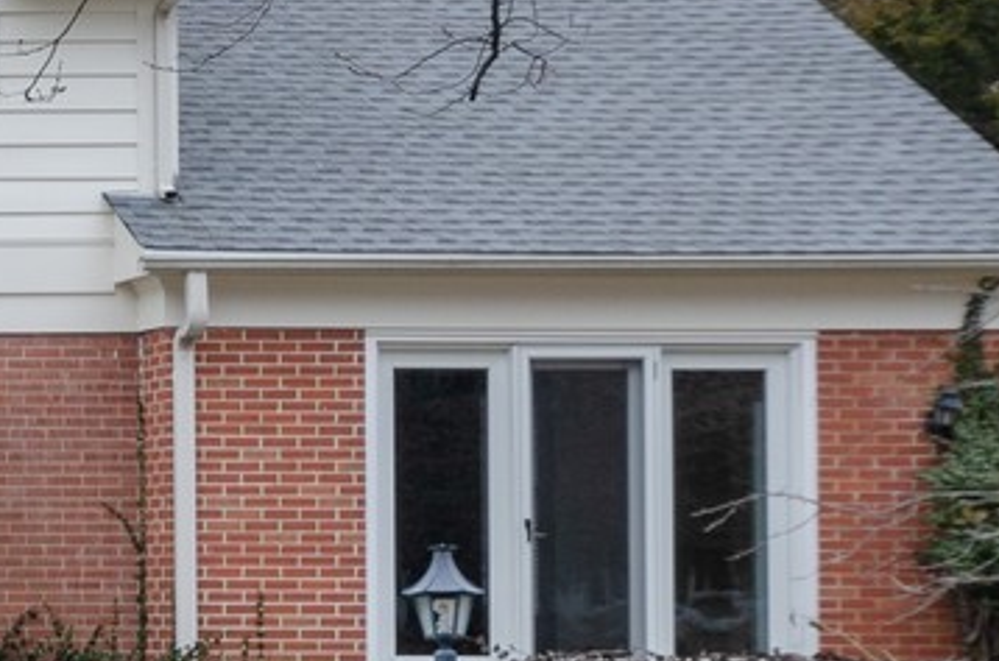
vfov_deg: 10.2
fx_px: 3710
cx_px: -1091
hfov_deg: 13.0
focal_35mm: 134
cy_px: 501
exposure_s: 1/40
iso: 250
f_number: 9
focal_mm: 20
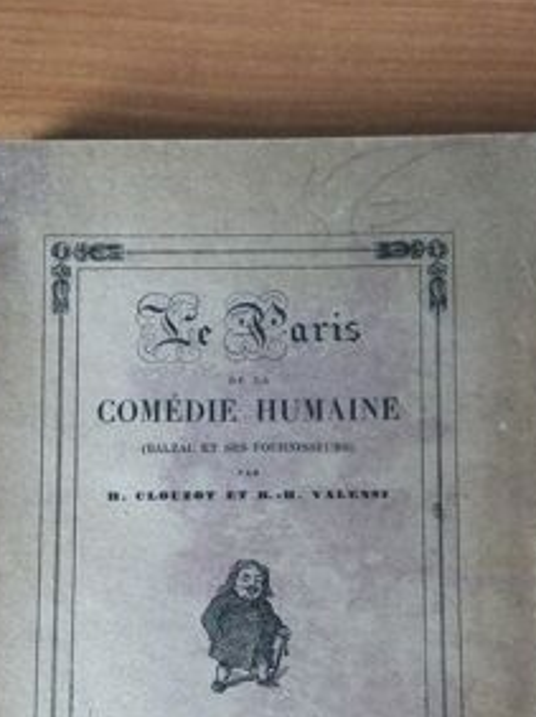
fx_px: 1137
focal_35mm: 55
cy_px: 585
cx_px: 278
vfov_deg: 33.8
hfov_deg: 26.5
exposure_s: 1/33
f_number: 2.4
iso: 100
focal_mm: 3.3
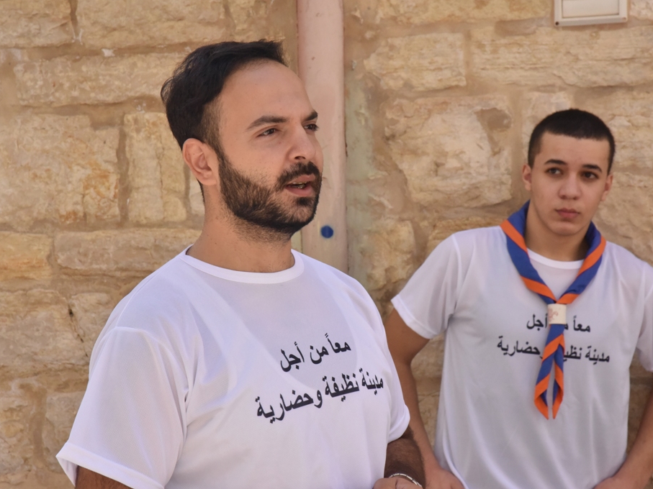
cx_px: 338
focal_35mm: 114
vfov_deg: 13.0
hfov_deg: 17.3
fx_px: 2150
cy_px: 245
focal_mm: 105
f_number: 16
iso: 2500
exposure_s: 1/1000
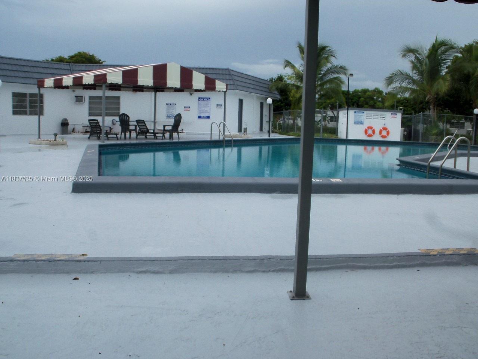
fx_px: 483
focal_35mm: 35
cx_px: 239
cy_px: 180
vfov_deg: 40.7
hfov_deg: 52.6
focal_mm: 6.3
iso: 80
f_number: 5.5
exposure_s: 1/500
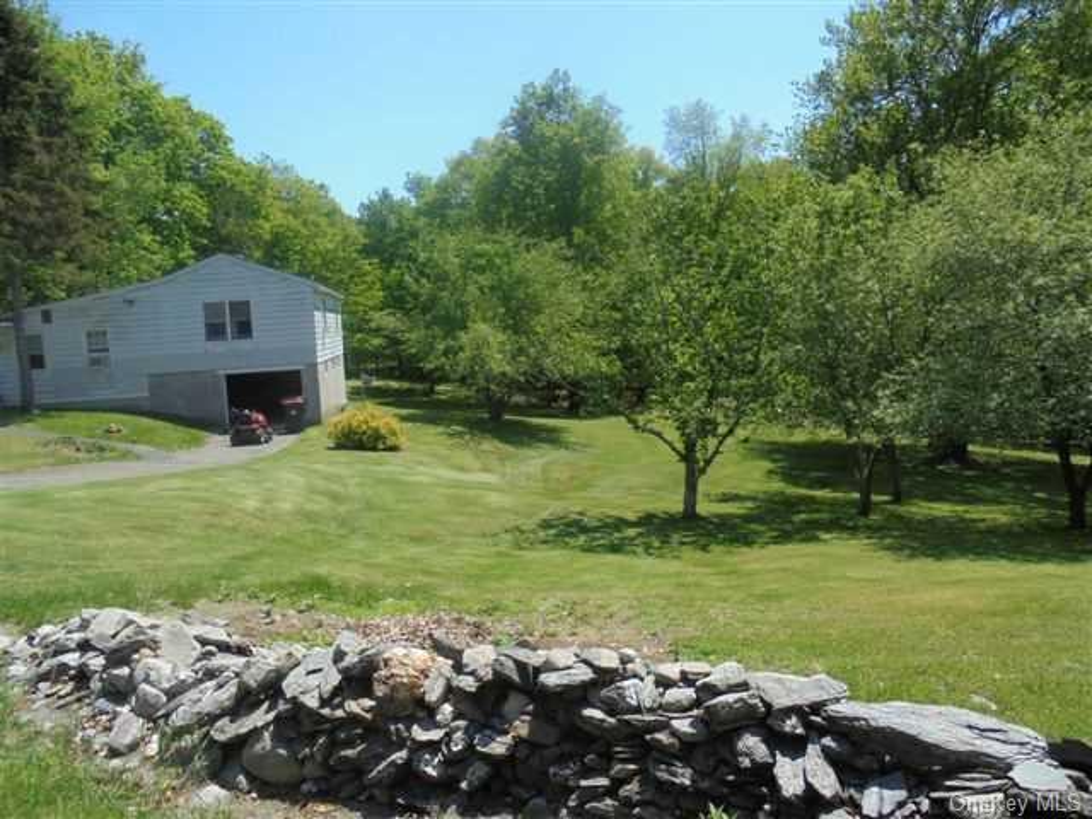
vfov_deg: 53.1
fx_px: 820
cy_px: 410
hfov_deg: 67.3
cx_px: 546
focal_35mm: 26
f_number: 3.5
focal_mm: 4.6
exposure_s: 1/640
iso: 100
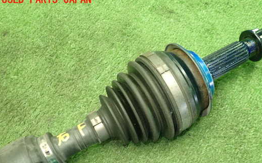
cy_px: 107
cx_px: 151
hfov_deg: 52.6
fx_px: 264
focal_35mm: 37
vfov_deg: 34.1
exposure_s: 1/60
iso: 800
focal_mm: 5.5
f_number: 2.3
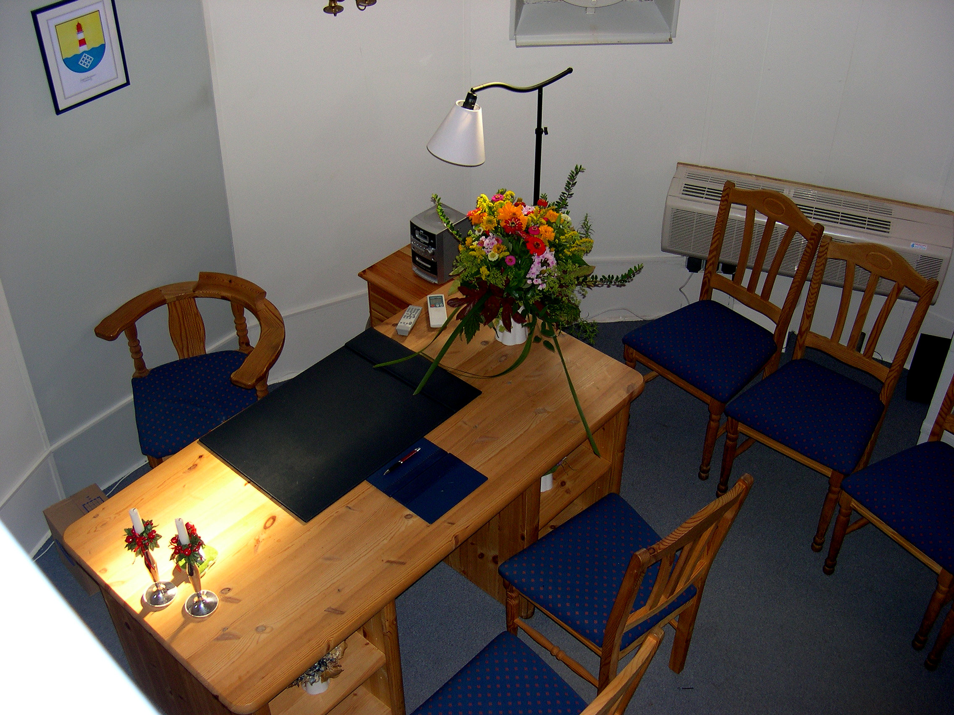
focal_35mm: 38
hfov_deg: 49.0
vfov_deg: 37.7
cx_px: 477
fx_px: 1047
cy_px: 358
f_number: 2.8
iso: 100
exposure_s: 1/60
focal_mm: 8
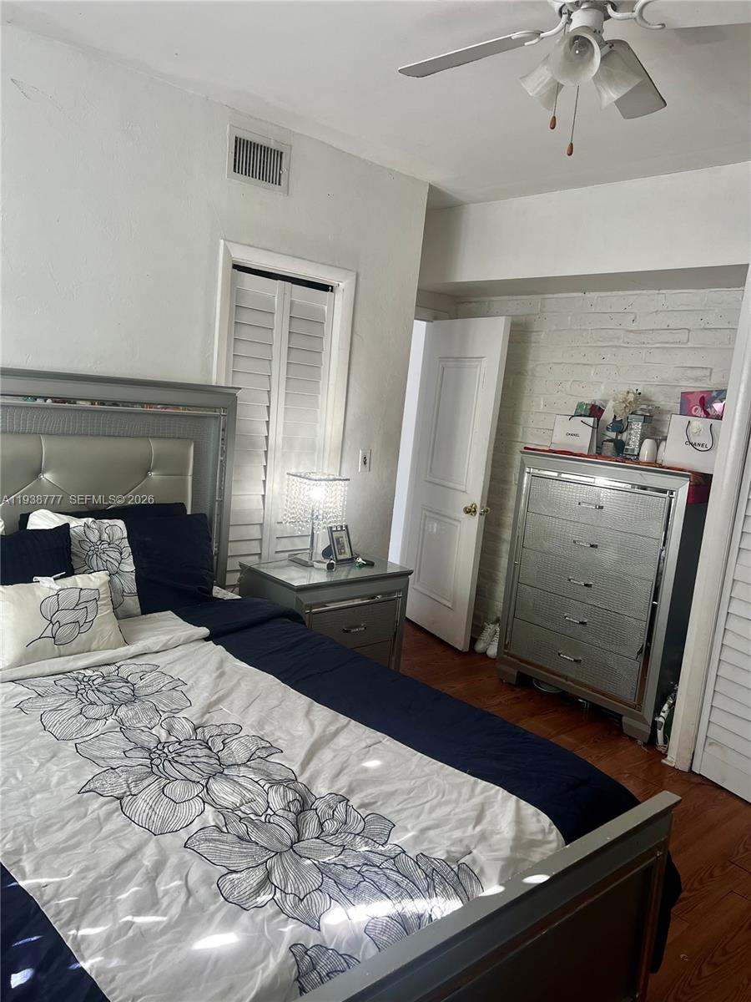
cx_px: 376
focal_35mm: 26
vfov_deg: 67.3
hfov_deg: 53.1
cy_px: 501
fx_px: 752
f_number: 1.5
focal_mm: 5.7
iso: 100
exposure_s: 1/121
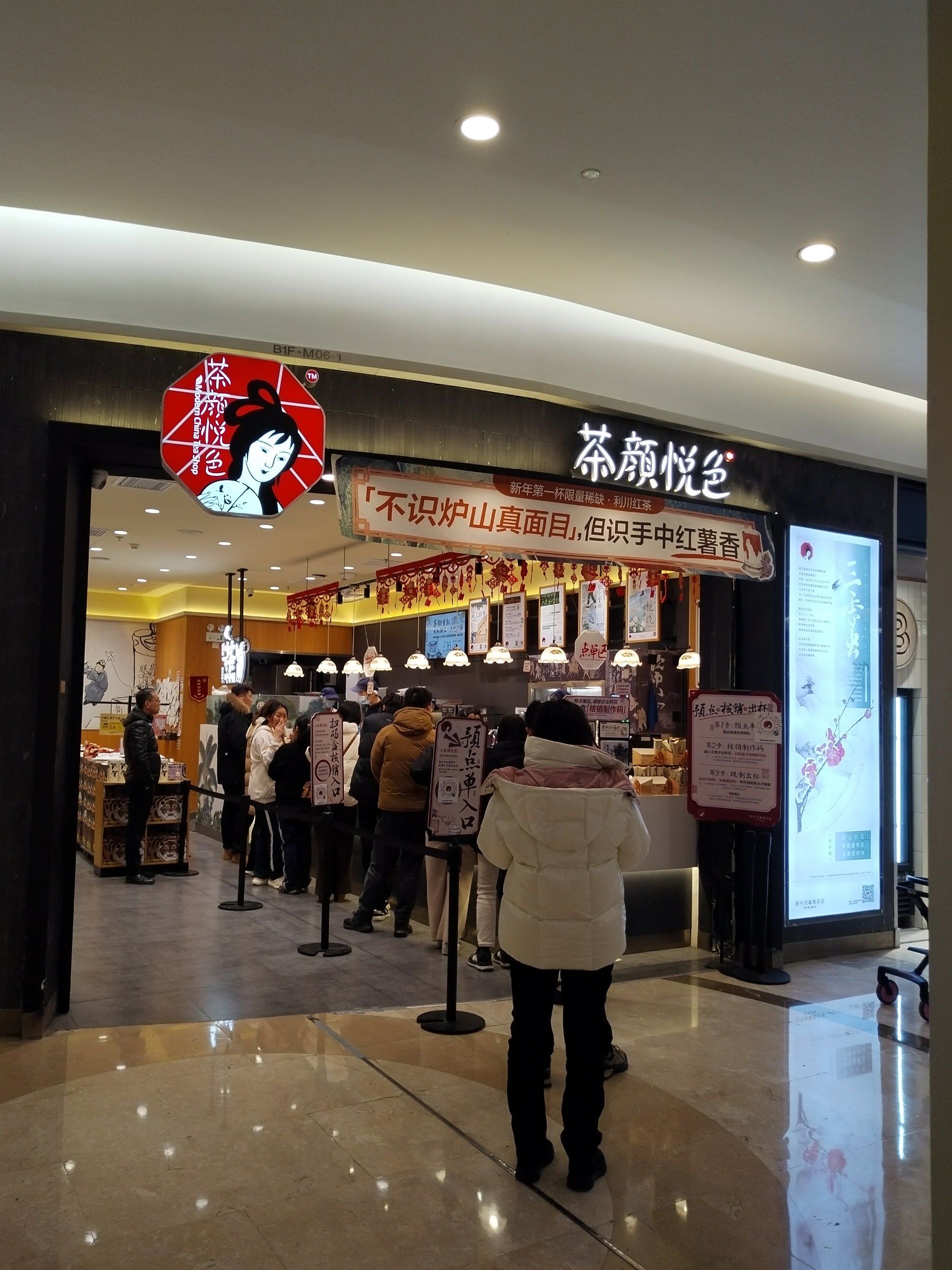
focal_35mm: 28
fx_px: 1027
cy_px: 659
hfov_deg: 49.7
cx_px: 455
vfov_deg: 63.4
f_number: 1.8
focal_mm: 4.75
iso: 196
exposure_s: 1/100
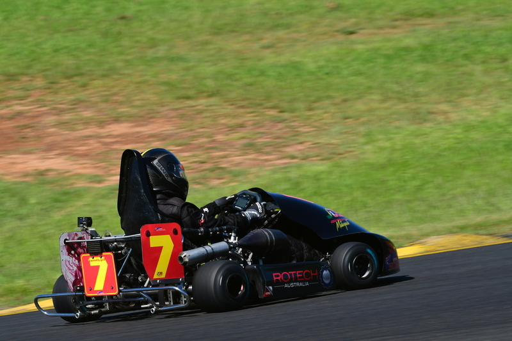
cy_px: 170
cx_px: 256
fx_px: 5119
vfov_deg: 3.8
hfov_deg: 5.7
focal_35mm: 360
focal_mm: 240
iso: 500
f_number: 13
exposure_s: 1/640
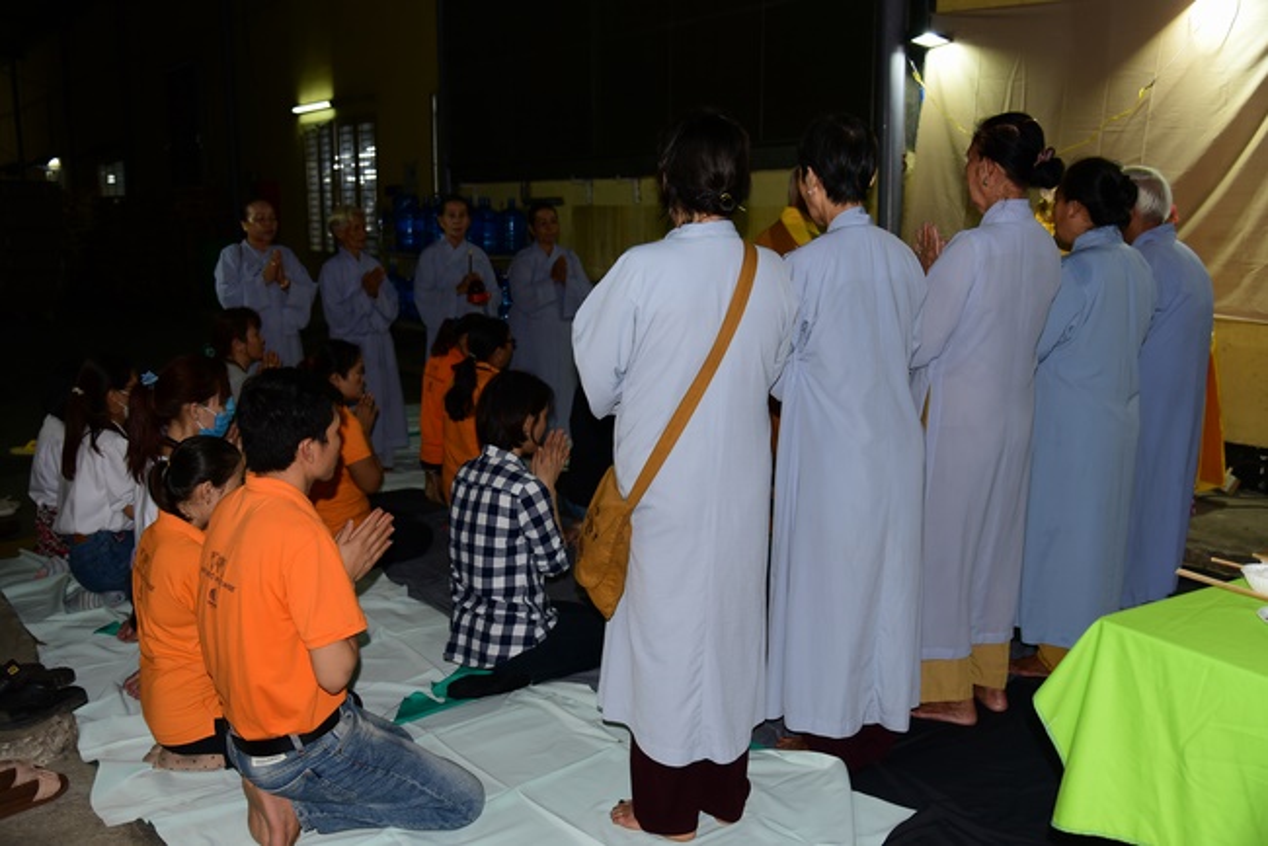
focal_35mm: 34
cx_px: 634
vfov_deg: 38.9
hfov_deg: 55.8
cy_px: 423
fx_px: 1198
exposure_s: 1/60
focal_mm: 34
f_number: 4
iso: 320
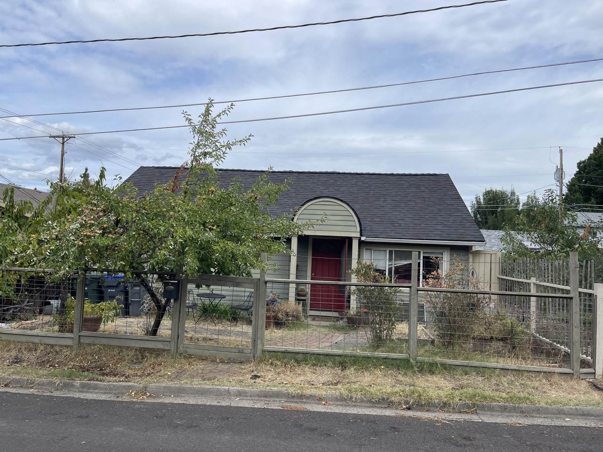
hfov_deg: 69.4
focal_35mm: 25
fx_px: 435
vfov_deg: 54.9
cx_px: 302
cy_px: 226
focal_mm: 5.1
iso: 32
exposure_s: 1/3086
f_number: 1.6
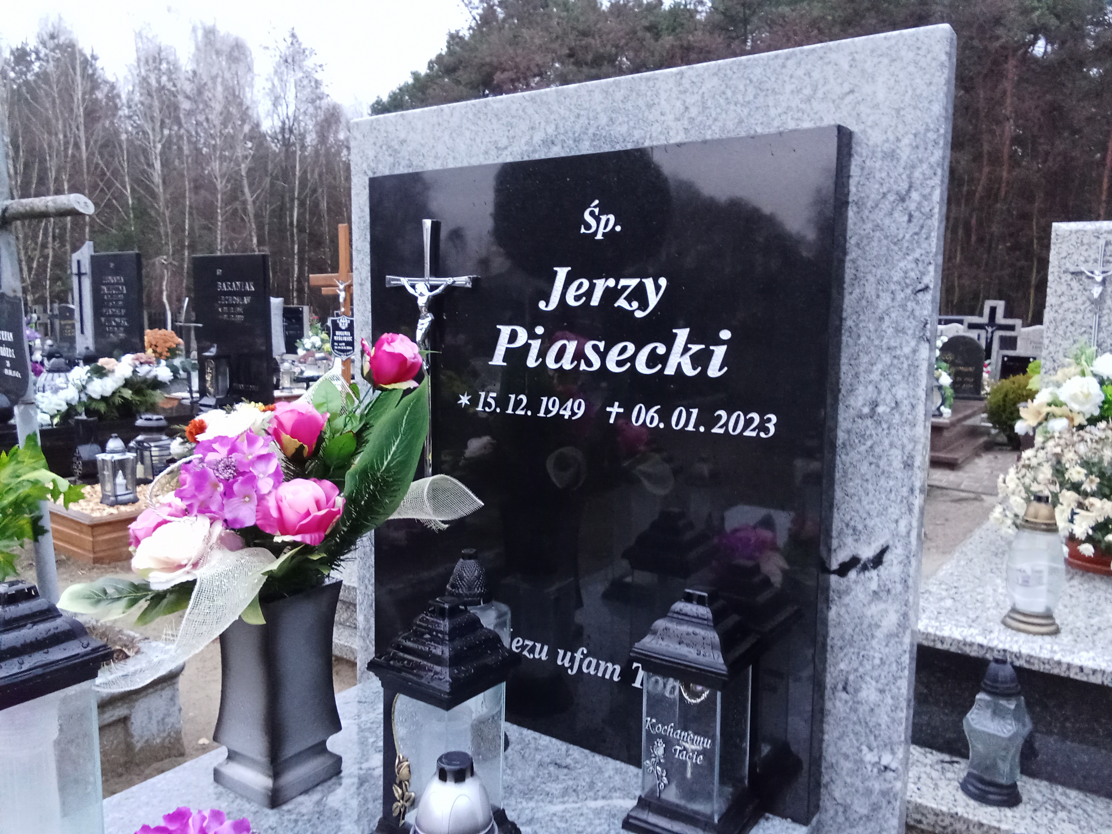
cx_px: 556
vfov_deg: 51.4
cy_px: 417
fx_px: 867
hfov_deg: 65.3
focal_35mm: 27
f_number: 2
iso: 487
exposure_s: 1/33.3
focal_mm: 2.79
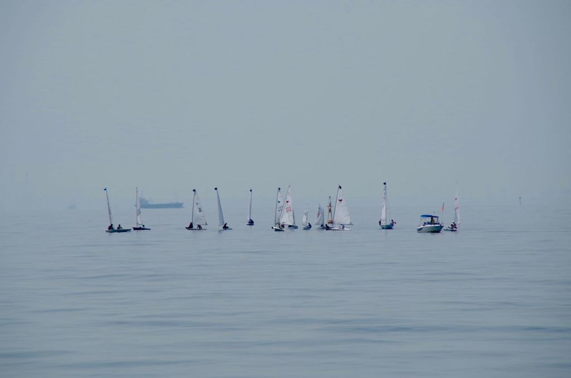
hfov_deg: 6.9
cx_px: 286
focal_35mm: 300
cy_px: 189
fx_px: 4748
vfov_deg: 4.6
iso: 100
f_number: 6.3
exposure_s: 1/400
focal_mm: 200
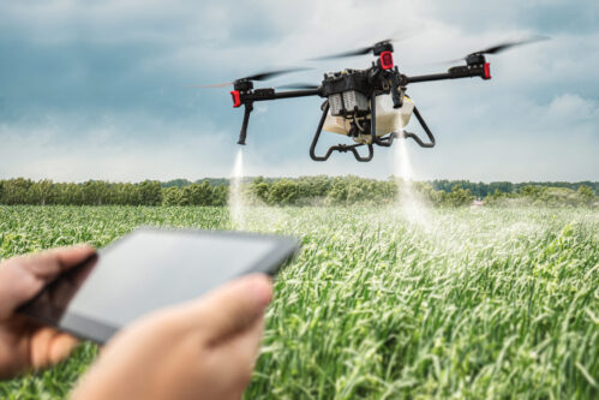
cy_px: 200
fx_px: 1747
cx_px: 300
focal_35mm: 105
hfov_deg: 19.5
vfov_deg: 13.0
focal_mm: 70
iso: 100
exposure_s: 1/160
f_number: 7.1
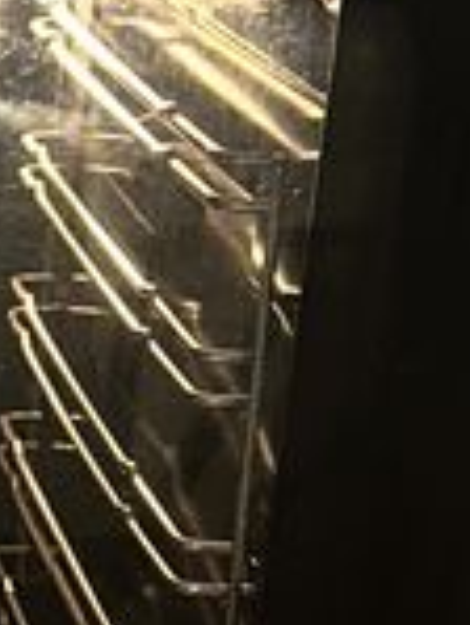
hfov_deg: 8.7
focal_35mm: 161
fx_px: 2910
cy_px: 491
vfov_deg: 12.2
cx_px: -508
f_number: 1.78
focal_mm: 6.86
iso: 50
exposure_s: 1/18
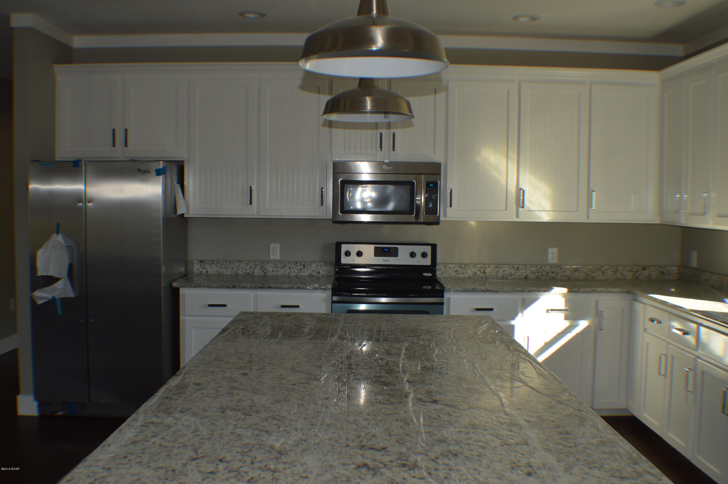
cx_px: 364
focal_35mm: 44
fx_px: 879
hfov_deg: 45.0
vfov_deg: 30.8
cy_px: 242
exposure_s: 1/125
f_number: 4.5
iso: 200
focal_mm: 29
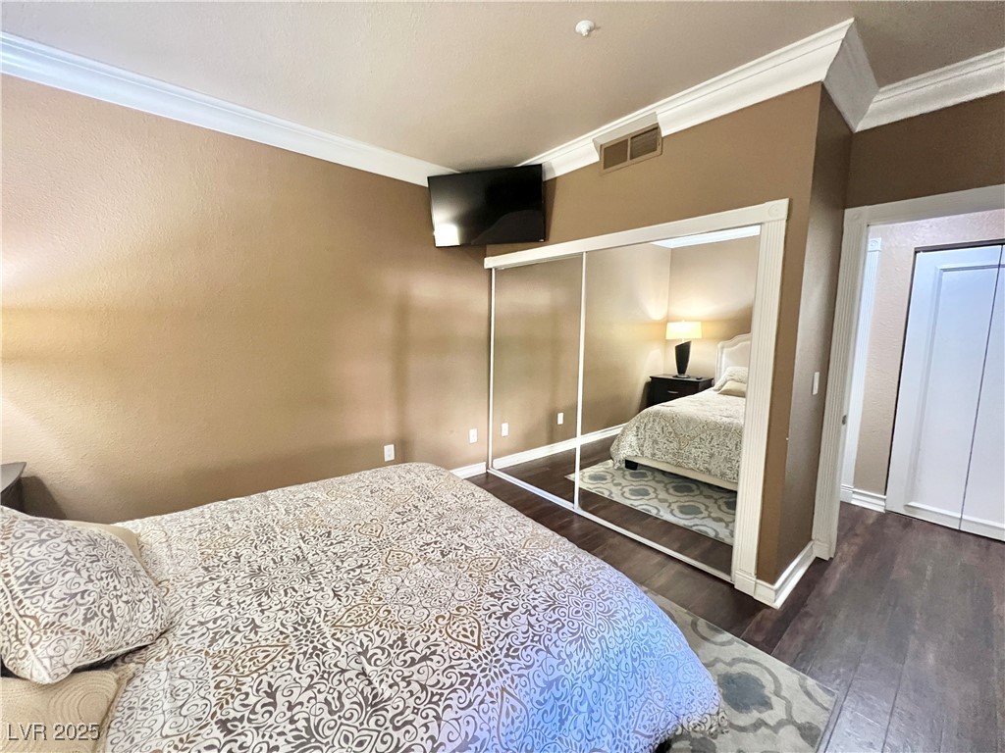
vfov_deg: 89.9
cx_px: 502
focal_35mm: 13
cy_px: 376
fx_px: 377
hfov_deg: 106.2
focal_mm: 1.57
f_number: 1.8
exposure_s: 1/60
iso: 1000
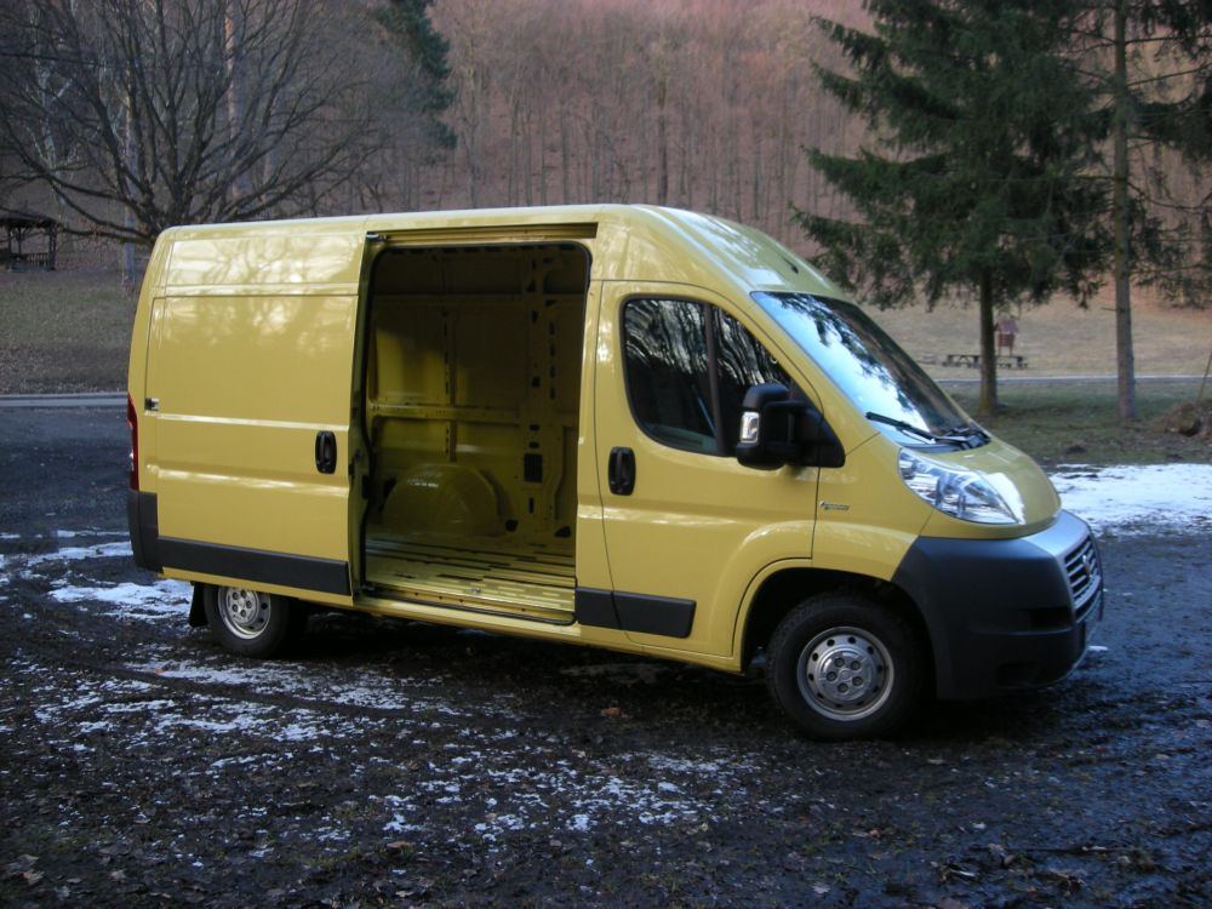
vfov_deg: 40.7
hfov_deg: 52.6
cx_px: 606
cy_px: 454
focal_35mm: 35
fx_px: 1225
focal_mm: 5.7
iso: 79
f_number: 2.8
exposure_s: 1/59.7
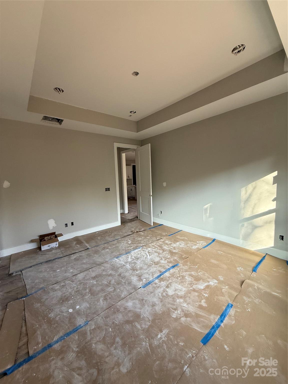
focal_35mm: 14
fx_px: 155
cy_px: 192
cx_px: 144
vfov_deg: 102.1
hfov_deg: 85.7
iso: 125
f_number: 2.2
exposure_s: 1/99
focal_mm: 2.22
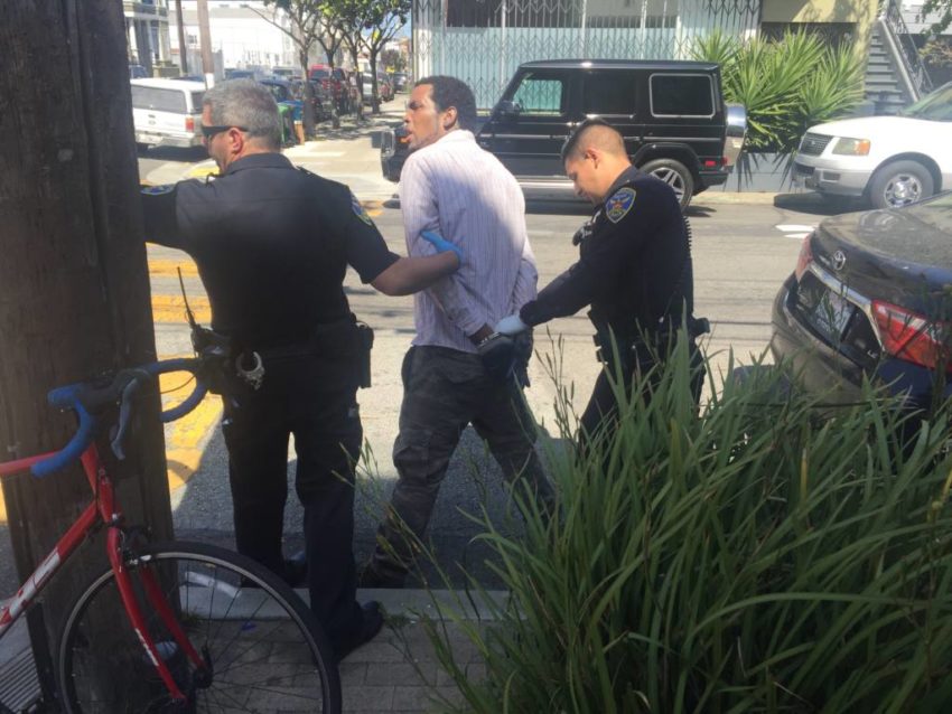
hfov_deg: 61.6
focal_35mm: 29
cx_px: 476
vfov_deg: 48.2
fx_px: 798
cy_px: 357
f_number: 2.2
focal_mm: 4.15
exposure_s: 1/964
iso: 32
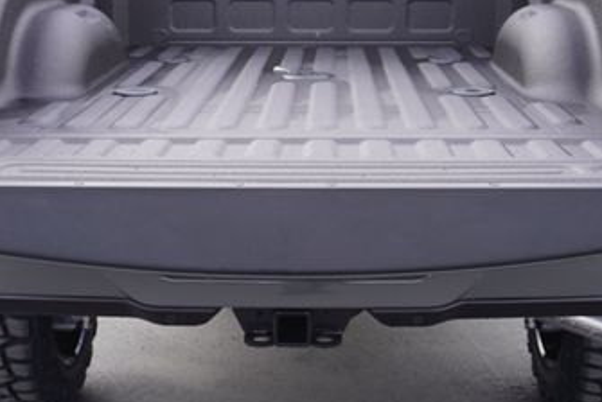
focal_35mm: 63
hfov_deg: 31.9
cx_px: 302
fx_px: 1054
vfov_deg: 21.5
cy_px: 109
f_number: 5.6
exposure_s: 1/80
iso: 100
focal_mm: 22
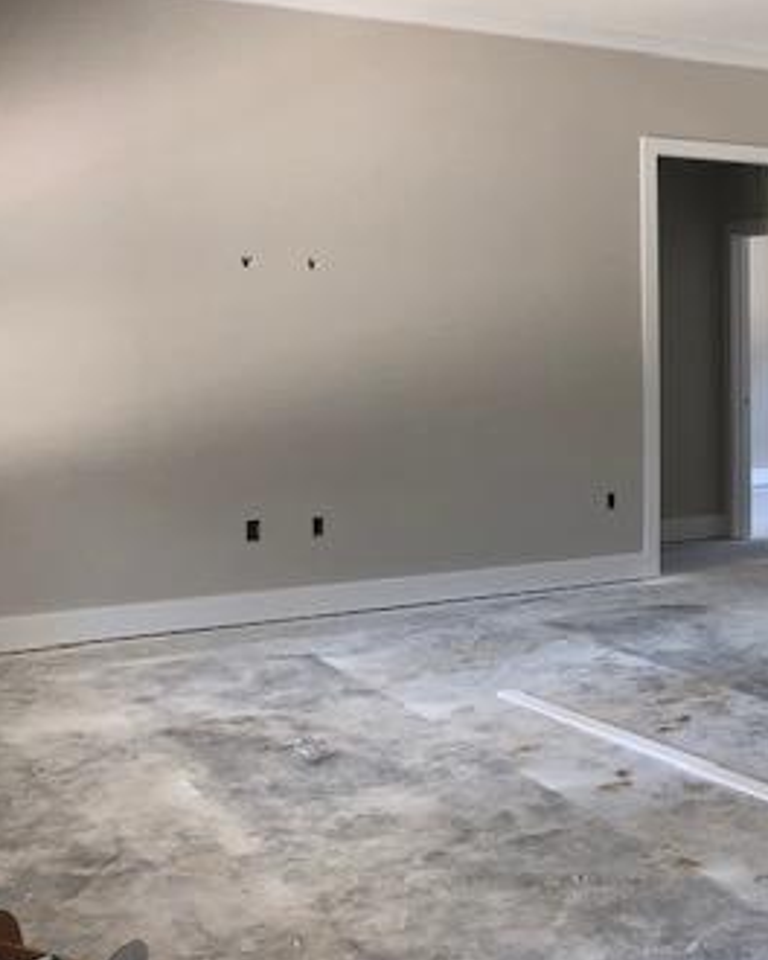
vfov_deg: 35.3
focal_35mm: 53
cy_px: 410
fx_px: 1506
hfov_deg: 26.6
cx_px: 823
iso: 64
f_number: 1.8
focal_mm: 4
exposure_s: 1/120
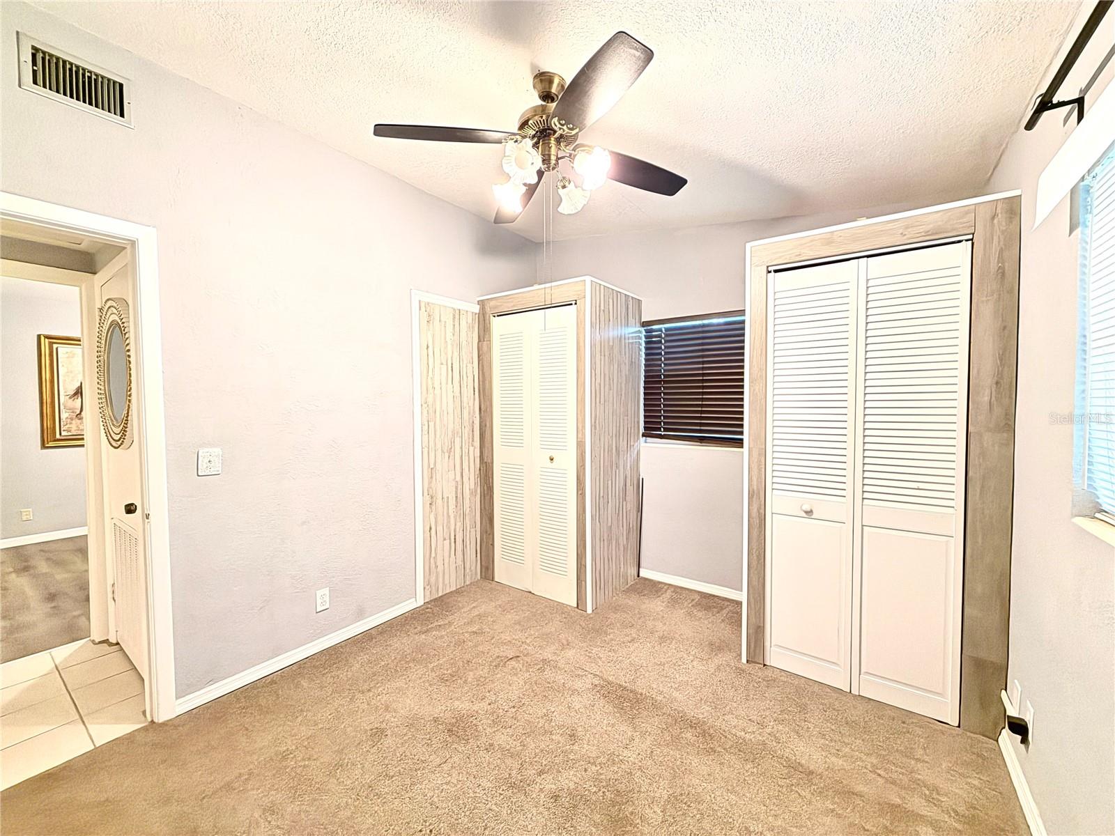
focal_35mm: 14
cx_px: 558
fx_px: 451
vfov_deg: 85.7
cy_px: 418
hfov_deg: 102.1
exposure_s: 1/60
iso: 640
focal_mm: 2.22
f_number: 2.2
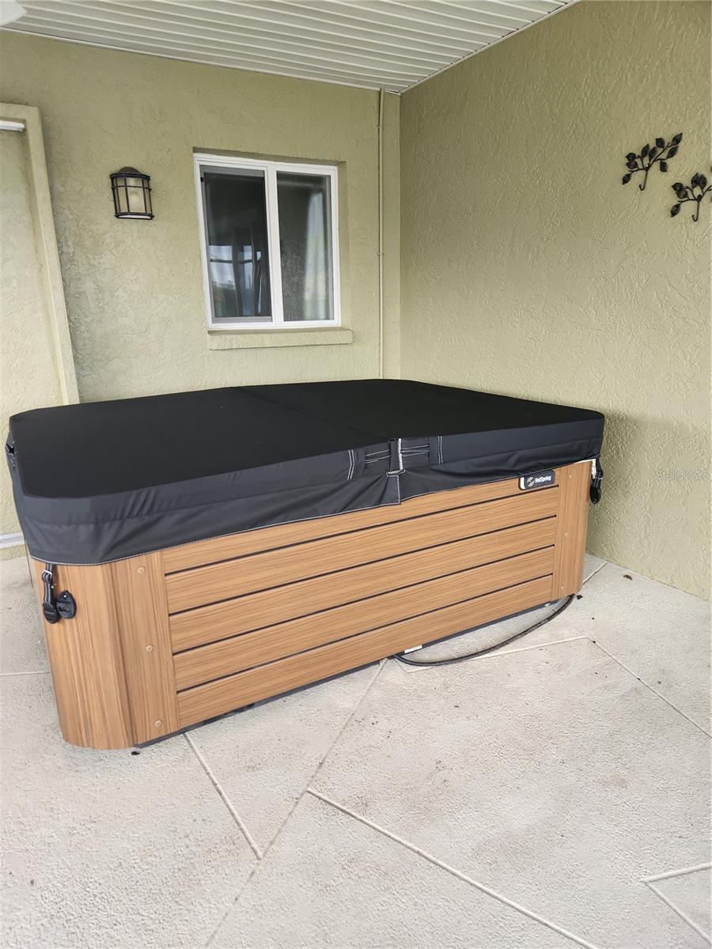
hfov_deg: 58.9
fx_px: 631
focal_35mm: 23
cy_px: 474
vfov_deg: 73.9
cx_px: 356
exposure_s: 1/180
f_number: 1.8
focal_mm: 5.4
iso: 160
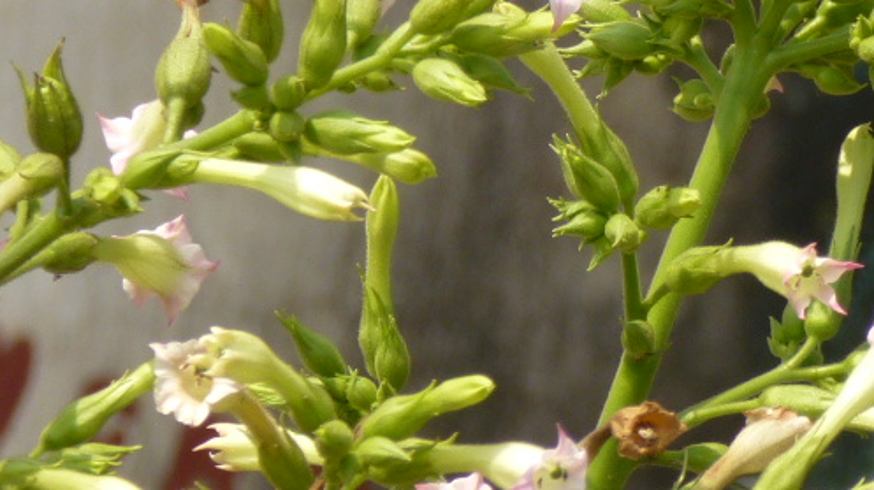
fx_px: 21496
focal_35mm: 928
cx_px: 557
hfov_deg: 2.3
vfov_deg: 1.3
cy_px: 146
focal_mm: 68.8
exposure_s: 1/320
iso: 100
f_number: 5.9
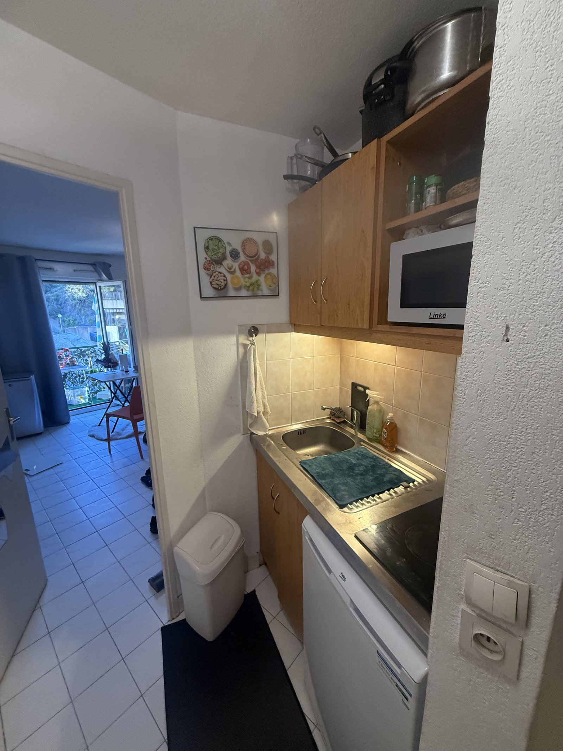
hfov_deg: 85.7
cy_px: 376
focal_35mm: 14
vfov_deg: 102.1
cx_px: 282
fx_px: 304
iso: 320
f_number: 2.2
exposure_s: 1/100
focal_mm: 2.22
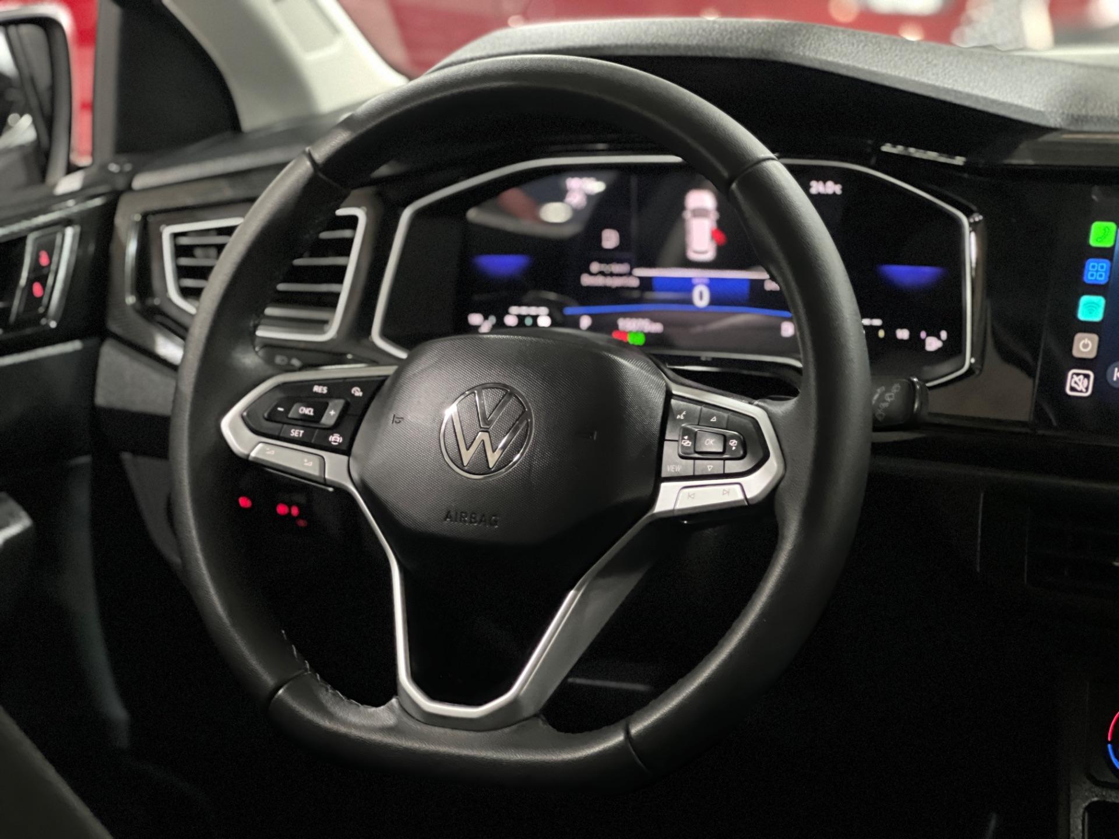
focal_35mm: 77
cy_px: 420
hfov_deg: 25.3
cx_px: 560
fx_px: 2489
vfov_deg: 19.1
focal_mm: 9
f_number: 2.8
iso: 1600
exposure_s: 1/15
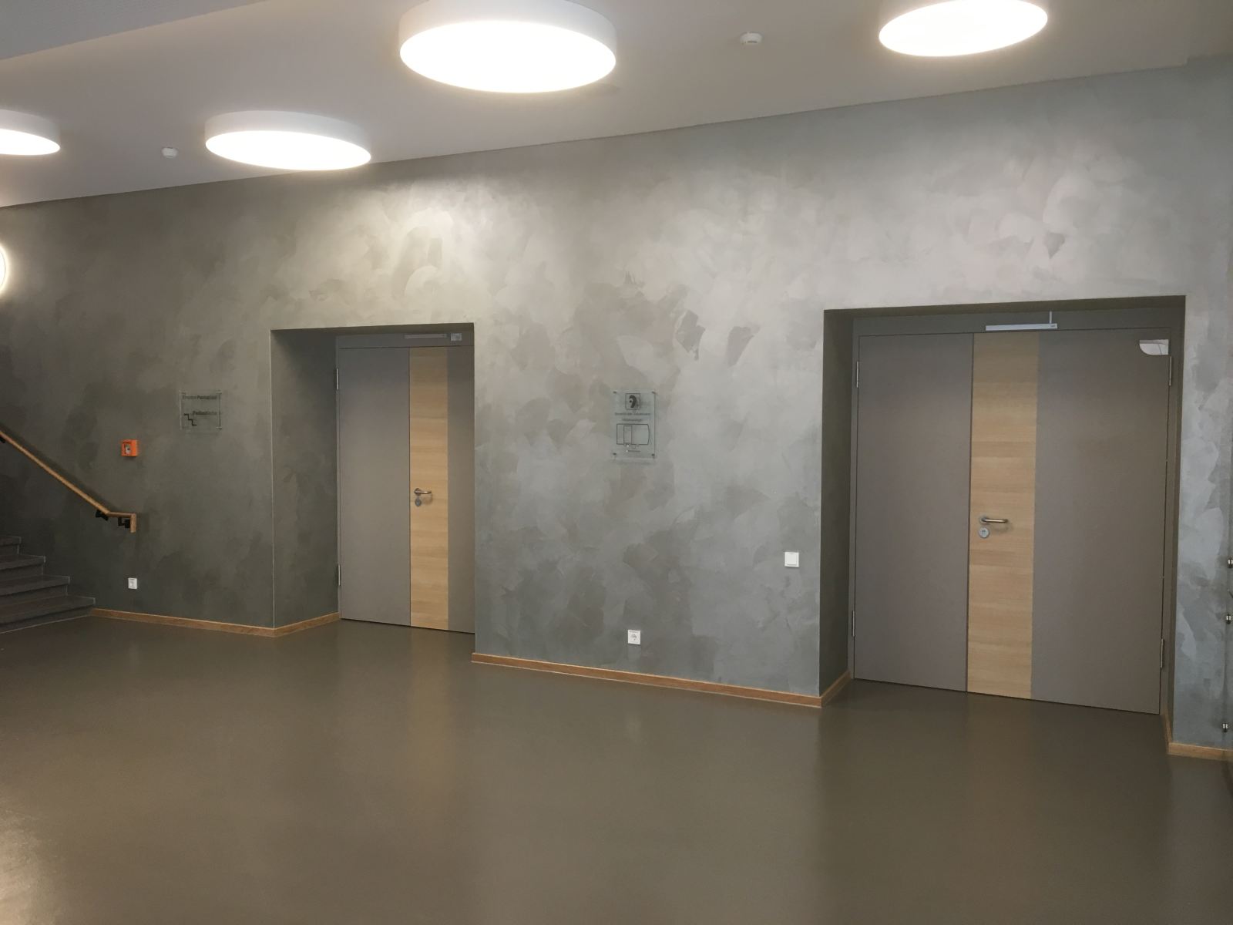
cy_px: 462
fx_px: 1033
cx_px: 616
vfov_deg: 48.2
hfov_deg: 61.7
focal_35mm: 29
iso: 40
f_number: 2.2
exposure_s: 1/33
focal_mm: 4.15
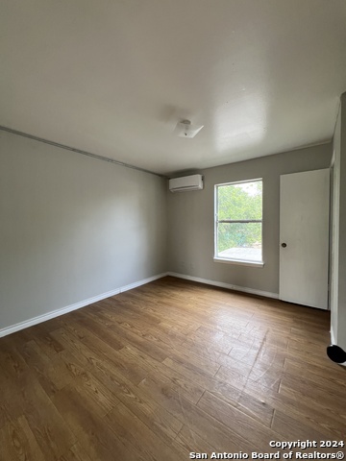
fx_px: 173
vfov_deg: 106.2
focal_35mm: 13
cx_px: 173
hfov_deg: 89.9
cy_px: 230
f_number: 1.8
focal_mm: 1.57
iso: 80
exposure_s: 1/99
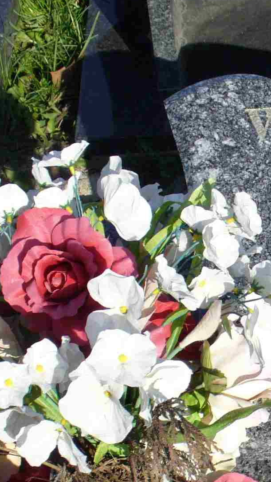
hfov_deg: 12.1
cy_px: 363
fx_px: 1213
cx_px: 422
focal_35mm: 95
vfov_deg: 22.2
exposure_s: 1/320
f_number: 5.6
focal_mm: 6.1
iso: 80
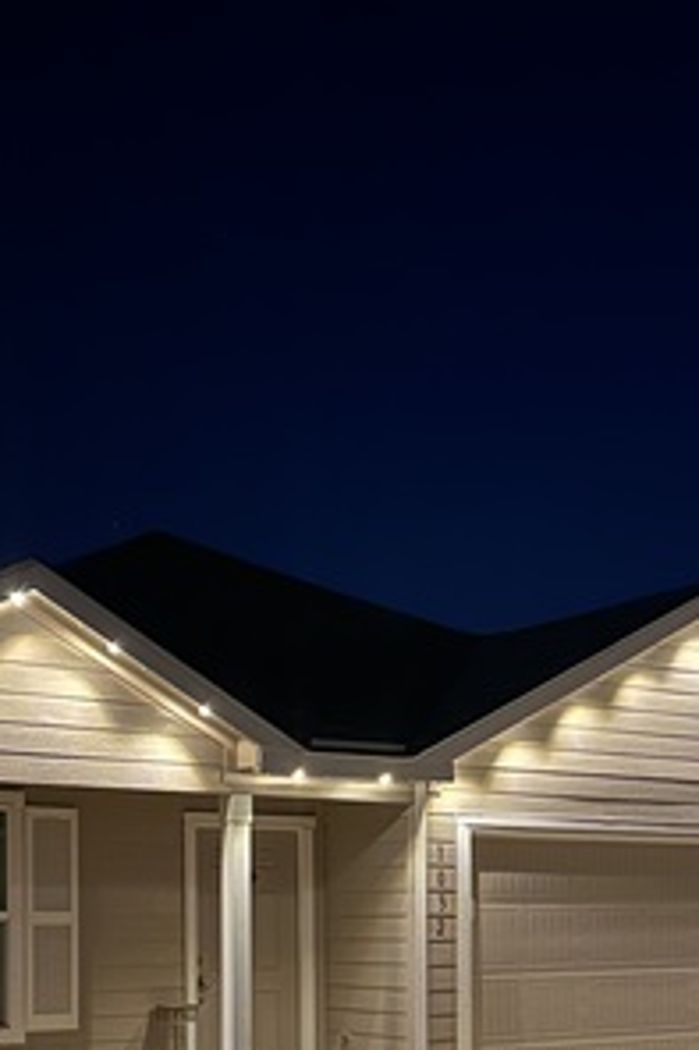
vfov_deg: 34.9
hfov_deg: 25.0
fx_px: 1574
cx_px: 426
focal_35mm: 54
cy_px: 933
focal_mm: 6.86
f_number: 1.78
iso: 2000
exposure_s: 1/9
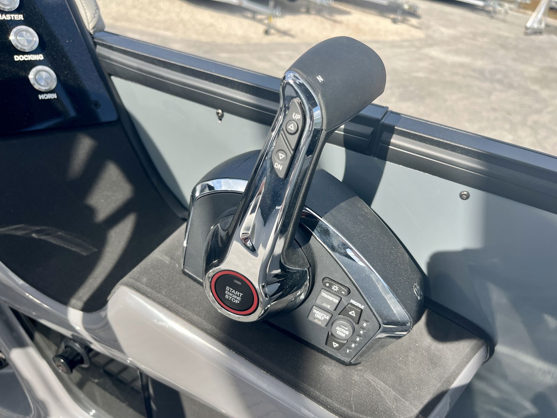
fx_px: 418
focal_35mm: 26
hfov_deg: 67.3
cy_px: 209
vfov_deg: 53.1
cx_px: 278
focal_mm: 5.1
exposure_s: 1/1721
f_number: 1.6
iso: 50
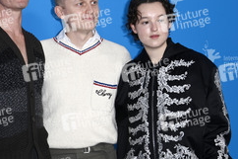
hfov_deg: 15.2
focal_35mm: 134
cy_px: 95
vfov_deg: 10.2
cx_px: 60
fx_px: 885
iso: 640
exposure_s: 1/250
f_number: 5.6
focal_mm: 72
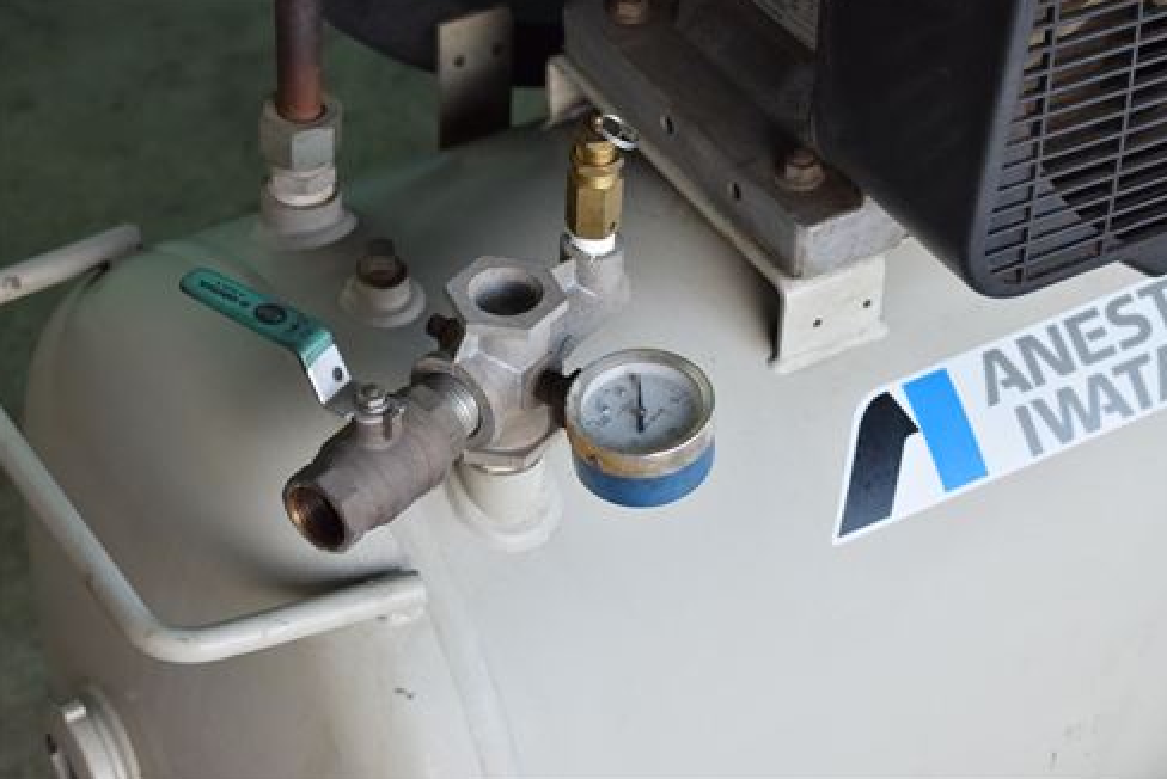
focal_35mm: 85
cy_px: 387
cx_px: 588
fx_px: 2741
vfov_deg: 16.2
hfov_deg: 24.0
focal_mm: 55
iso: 1250
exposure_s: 1/200
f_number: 6.3
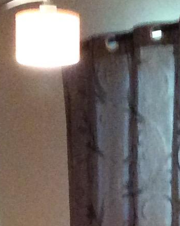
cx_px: 43
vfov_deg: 10.0
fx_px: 1226
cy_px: 380
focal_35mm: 184
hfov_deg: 8.4
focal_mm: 3.3
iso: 250
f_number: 2.4
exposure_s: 1/24
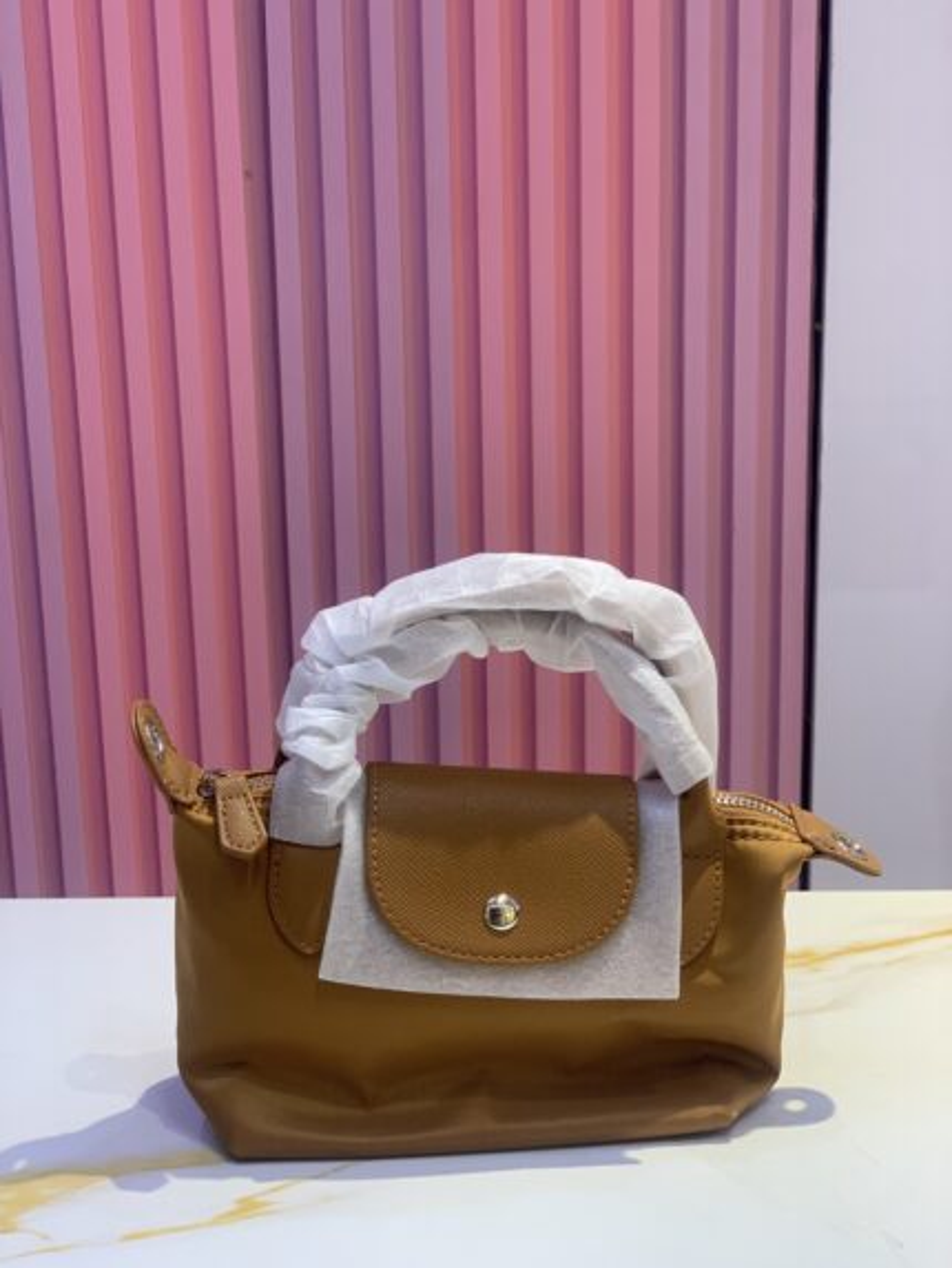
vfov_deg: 36.8
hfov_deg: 28.0
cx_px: 476
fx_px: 1906
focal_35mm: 52
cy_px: 634
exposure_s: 1/100
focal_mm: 6
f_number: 2.4
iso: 80
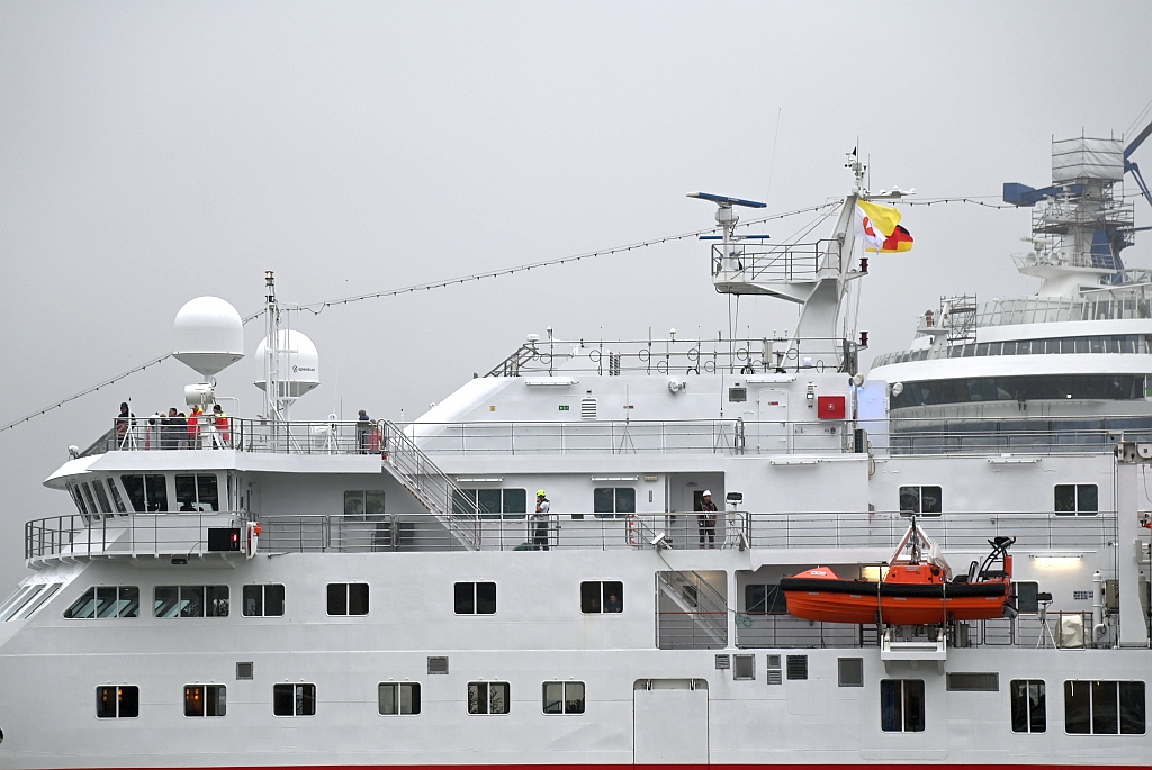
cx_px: 576
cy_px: 385
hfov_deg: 17.0
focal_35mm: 120
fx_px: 3844
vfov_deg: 11.4
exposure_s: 1/500
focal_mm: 120
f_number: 4
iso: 220
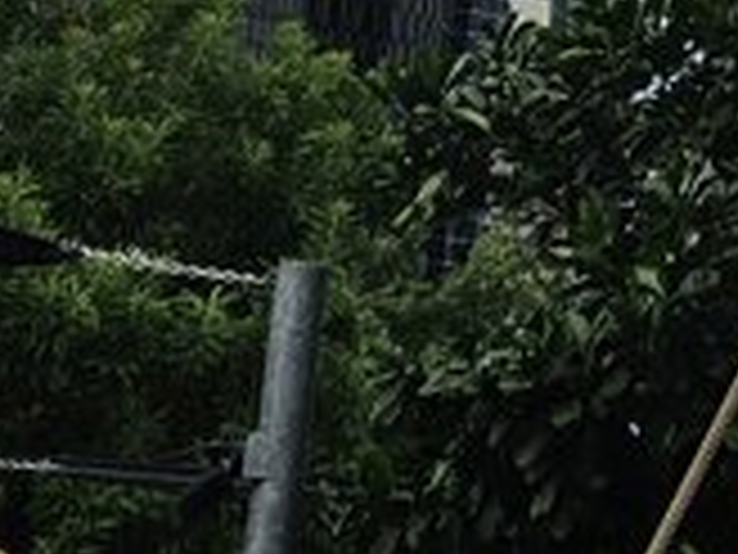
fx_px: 2985
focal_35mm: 140
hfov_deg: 13.2
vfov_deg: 9.0
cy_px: -986
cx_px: 1143
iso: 25
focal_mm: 5.4
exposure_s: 1/2122
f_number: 1.8
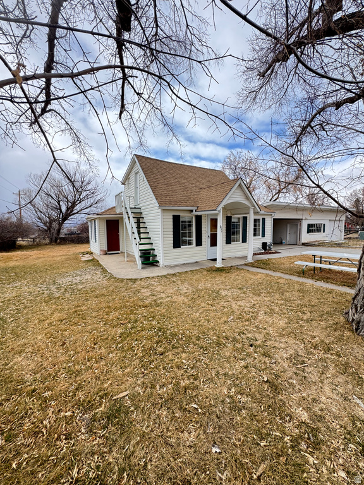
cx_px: 182
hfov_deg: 85.7
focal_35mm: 14
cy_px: 242
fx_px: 196
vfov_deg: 102.1
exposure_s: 1/316
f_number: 2.2
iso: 40
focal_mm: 2.22
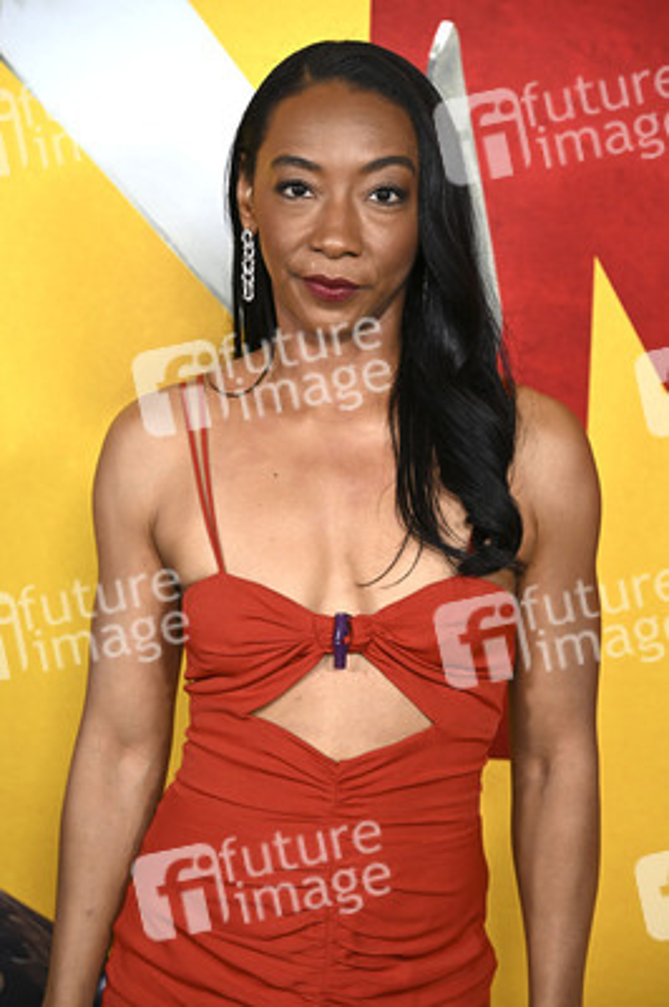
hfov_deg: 13.5
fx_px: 2820
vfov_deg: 20.2
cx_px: 334
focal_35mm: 101
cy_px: 504
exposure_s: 1/250
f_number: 6.3
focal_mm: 101
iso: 2000
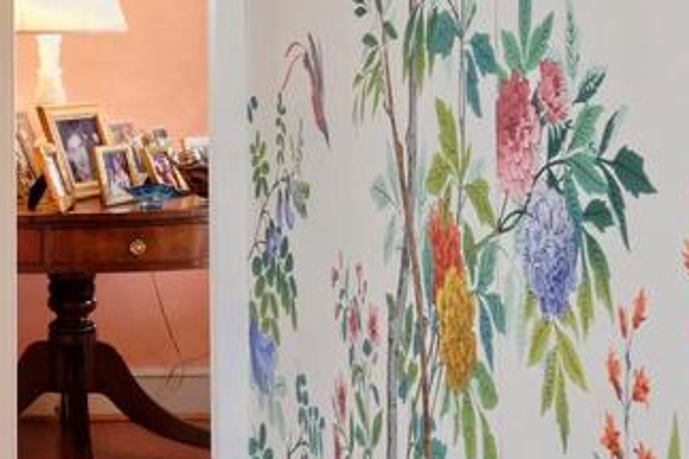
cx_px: -552
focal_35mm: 107
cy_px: -23
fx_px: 2047
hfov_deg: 16.1
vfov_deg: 12.6
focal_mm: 24
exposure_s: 1/3
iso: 320
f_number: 13
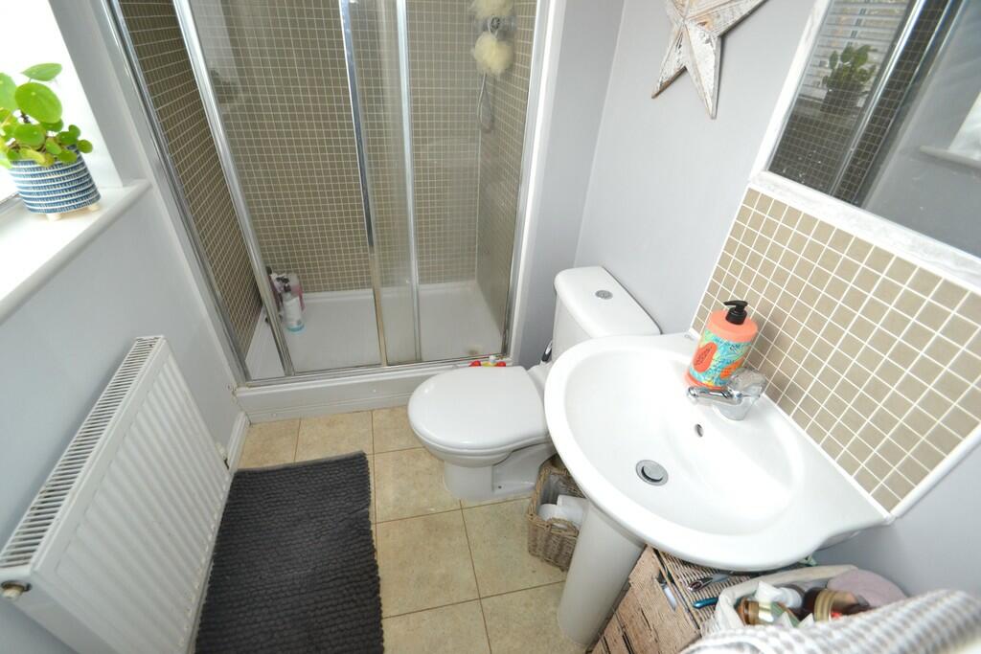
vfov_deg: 77.3
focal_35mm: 15
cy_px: 327
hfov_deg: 100.4
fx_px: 409
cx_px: 490
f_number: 3.5
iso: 1000
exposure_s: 1/60
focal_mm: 10
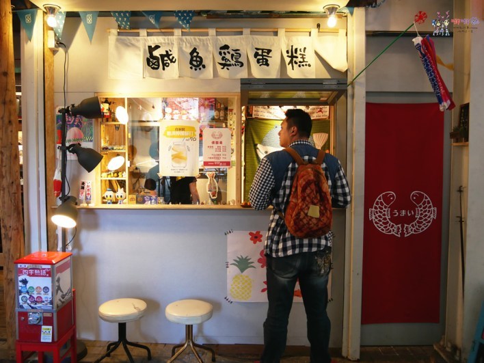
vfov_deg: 49.7
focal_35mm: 28
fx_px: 391
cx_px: 242
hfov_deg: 63.4
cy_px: 182
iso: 800
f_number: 3.5
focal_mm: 14
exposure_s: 1/40
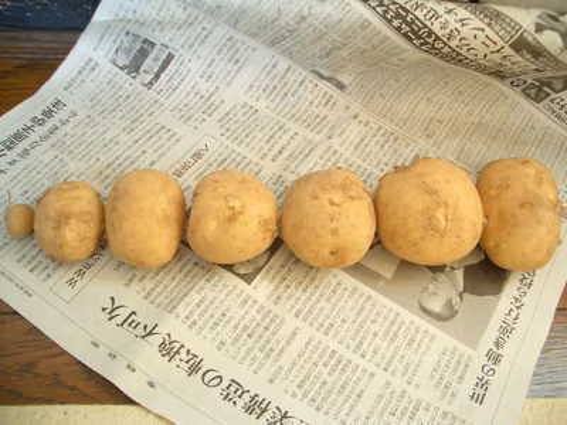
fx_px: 573
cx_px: 284
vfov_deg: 40.7
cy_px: 212
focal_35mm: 35
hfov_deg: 52.6
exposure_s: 1/60
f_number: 2.6
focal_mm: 5.8
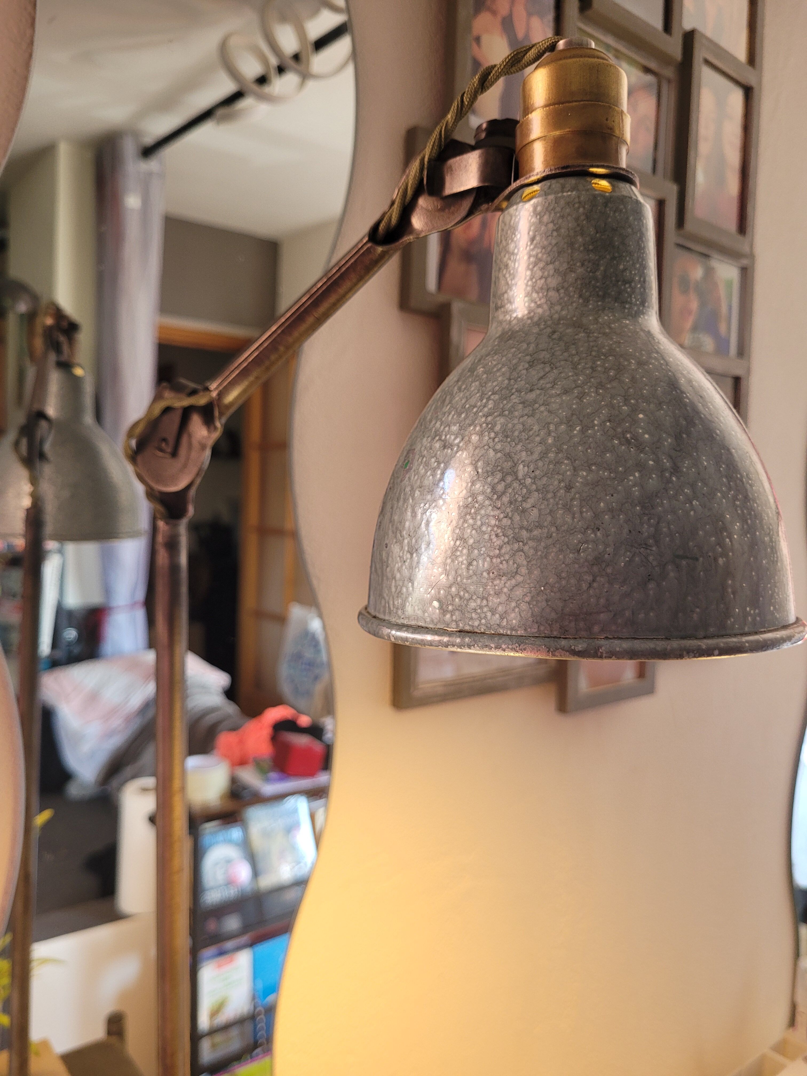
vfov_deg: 67.3
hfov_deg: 53.1
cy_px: 538
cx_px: 404
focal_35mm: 26
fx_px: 808
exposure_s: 1/100
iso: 160
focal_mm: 5.4
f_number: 1.8
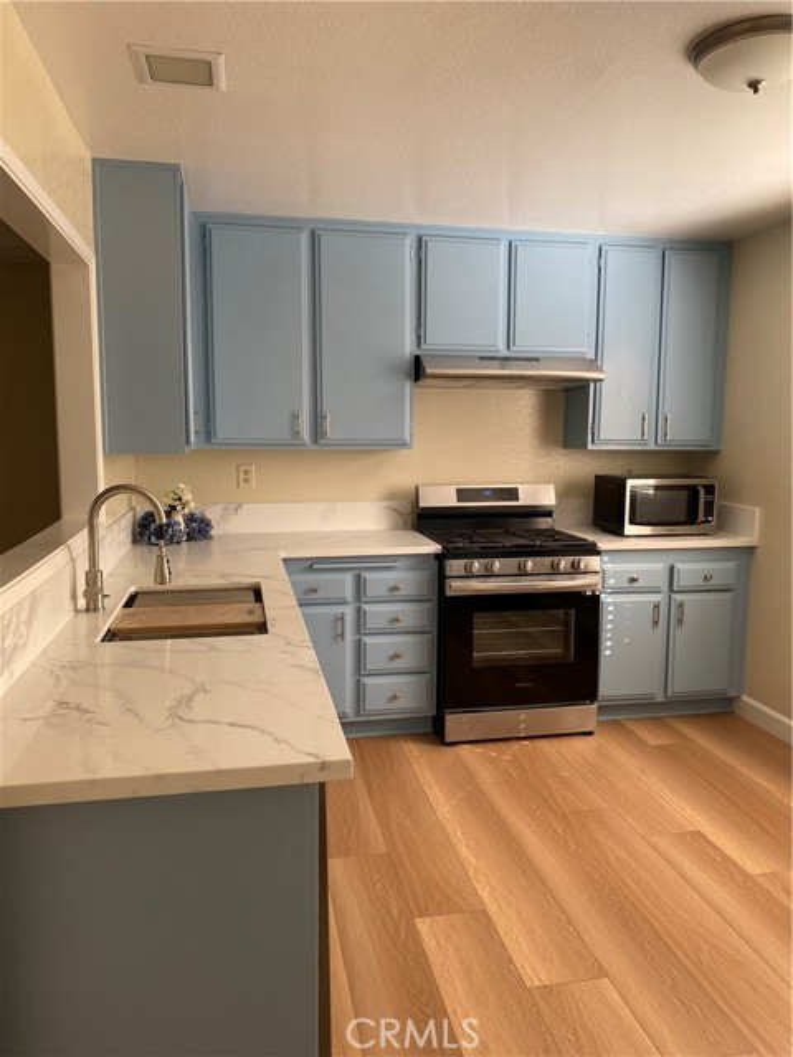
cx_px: 396
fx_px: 794
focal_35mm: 26
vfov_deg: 67.3
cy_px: 528
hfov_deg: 53.1
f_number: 1.8
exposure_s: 1/121
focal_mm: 4.25
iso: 80
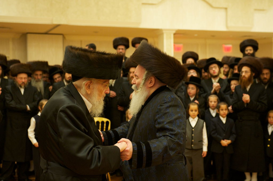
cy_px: 90
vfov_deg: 24.2
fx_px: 424
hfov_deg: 35.7
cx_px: 136
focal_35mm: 56
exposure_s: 1/160
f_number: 3.5
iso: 3200
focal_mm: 56
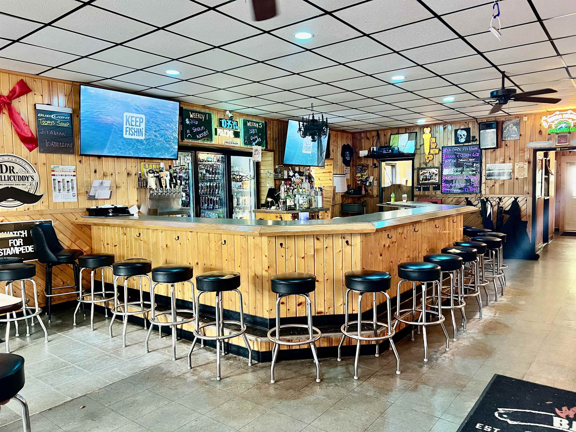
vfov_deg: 53.1
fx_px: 433
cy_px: 216
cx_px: 288
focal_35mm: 26
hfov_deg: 67.3
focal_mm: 5.7
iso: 400
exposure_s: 1/60
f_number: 1.5
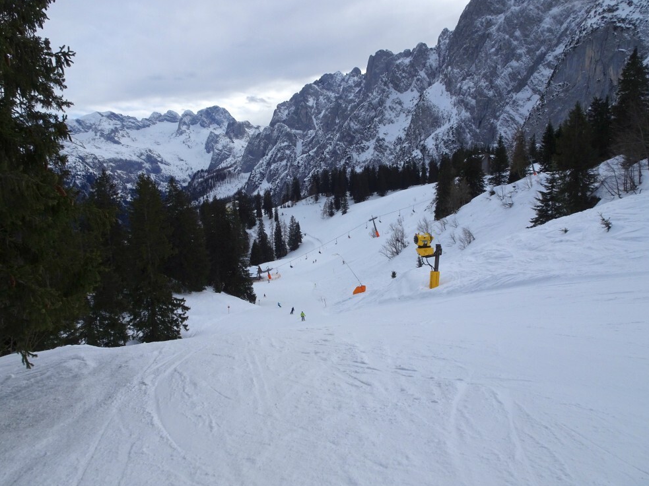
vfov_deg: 54.9
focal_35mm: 25
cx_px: 316
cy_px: 249
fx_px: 469
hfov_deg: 69.4
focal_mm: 4.1
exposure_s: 1/1000
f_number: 3.5
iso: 80
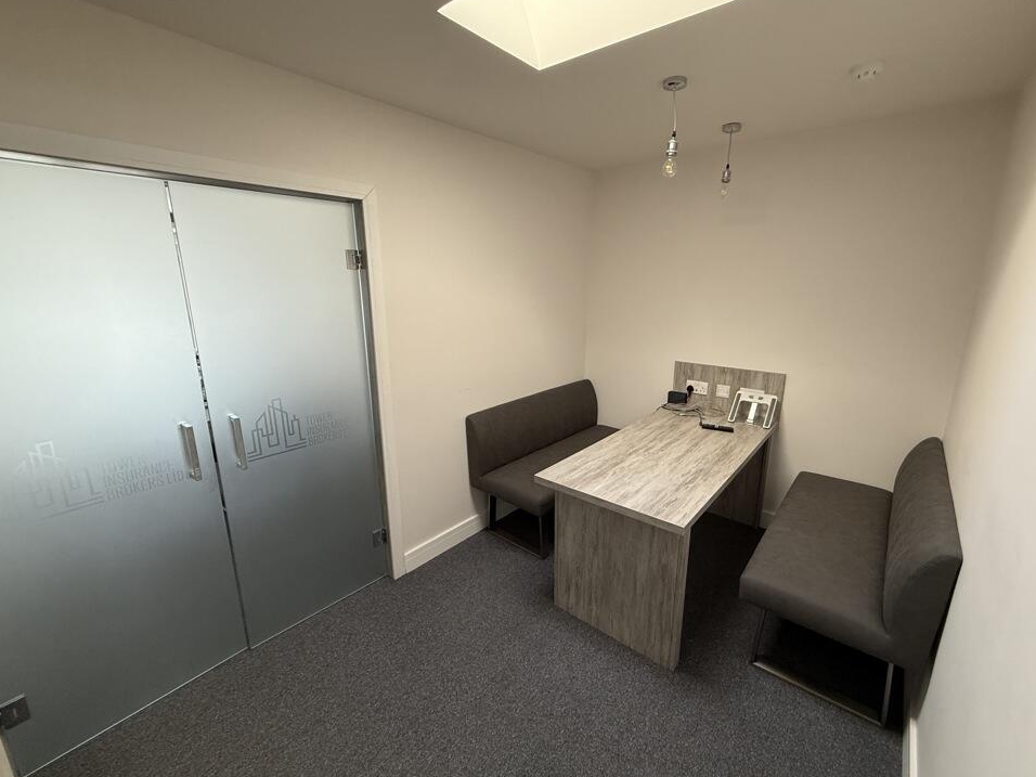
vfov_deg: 81.7
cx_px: 539
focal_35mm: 15
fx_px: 449
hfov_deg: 98.1
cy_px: 387
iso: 250
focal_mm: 2.22
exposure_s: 1/100
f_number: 2.2
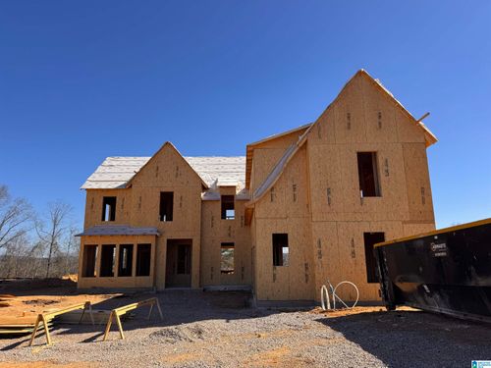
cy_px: 184
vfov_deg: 56.8
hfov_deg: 71.6
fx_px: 340
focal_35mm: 24
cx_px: 246
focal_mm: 6.76
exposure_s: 1/4310
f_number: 1.78
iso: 80
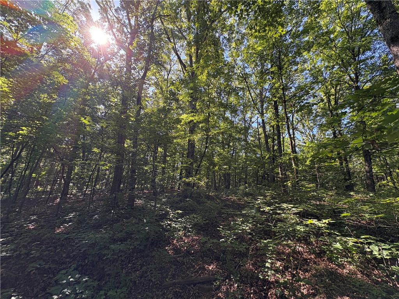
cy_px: 150
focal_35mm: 14
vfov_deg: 85.7
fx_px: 161
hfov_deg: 102.1
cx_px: 200
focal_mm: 2.22
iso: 64
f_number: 2.2
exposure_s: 1/159
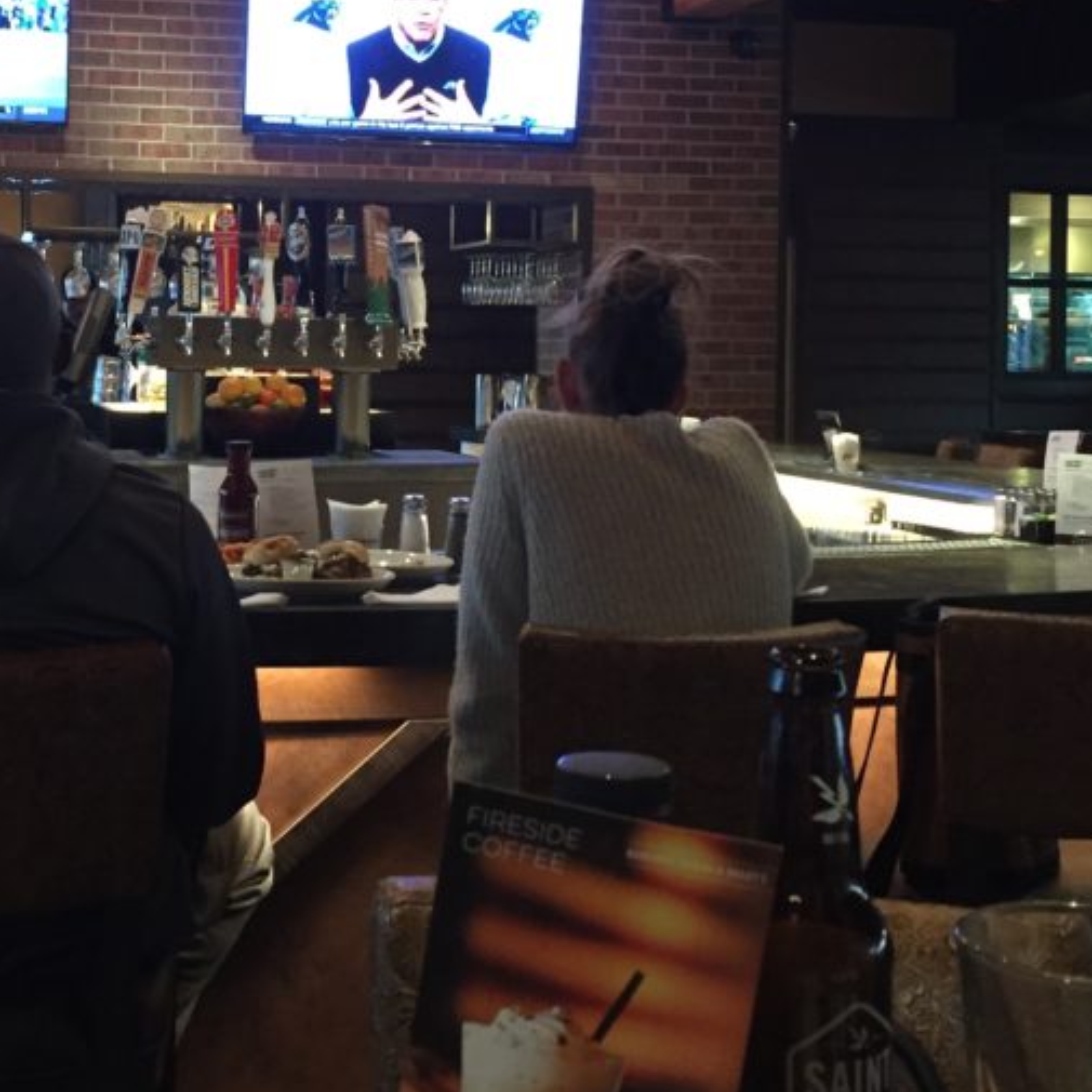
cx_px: 381
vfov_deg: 32.4
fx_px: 1856
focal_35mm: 52
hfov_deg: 32.6
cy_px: 339
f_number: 2.2
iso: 250
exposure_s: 1/17
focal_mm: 4.15
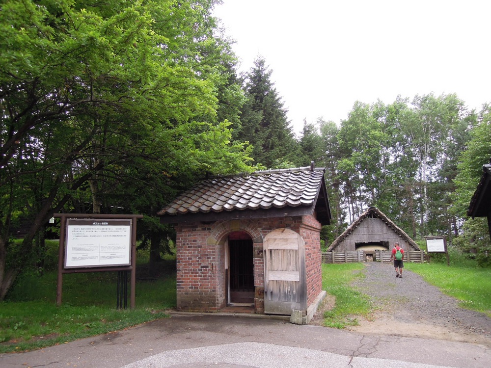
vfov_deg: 56.8
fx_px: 340
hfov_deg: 71.6
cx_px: 246
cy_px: 184
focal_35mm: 24
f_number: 2.8
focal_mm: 4.3
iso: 160
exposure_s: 1/125
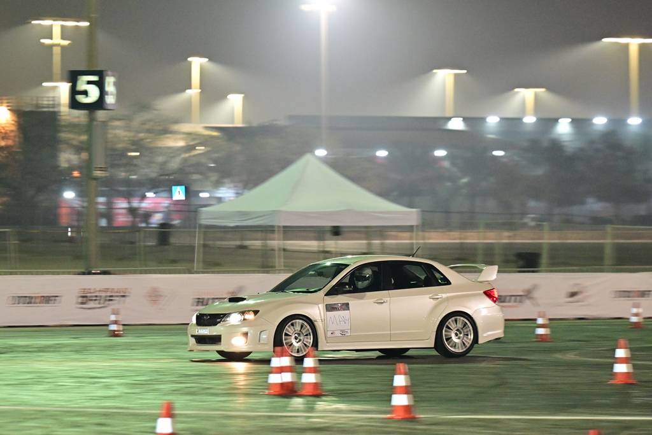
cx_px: 326
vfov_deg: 7.0
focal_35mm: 195
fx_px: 3532
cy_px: 218
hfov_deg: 10.5
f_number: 3.5
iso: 4000
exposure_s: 1/80
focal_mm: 130
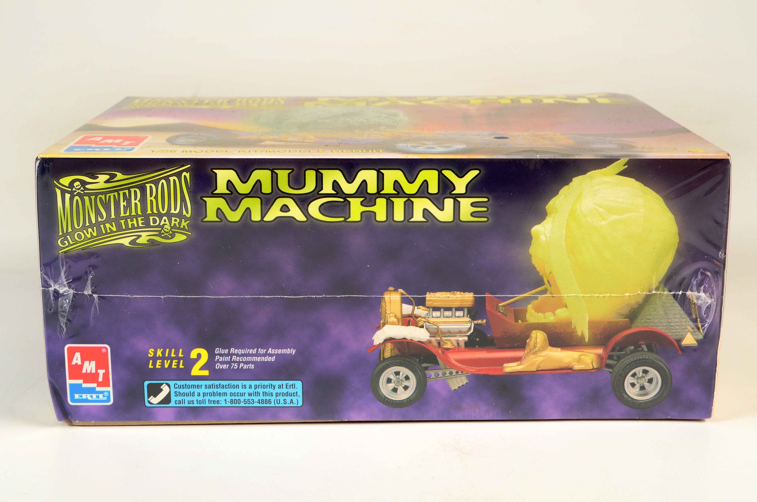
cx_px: 378
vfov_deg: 22.5
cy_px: 251
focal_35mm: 60
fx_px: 1259
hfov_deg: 33.5
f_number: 14
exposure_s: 1/160
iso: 400
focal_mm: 40
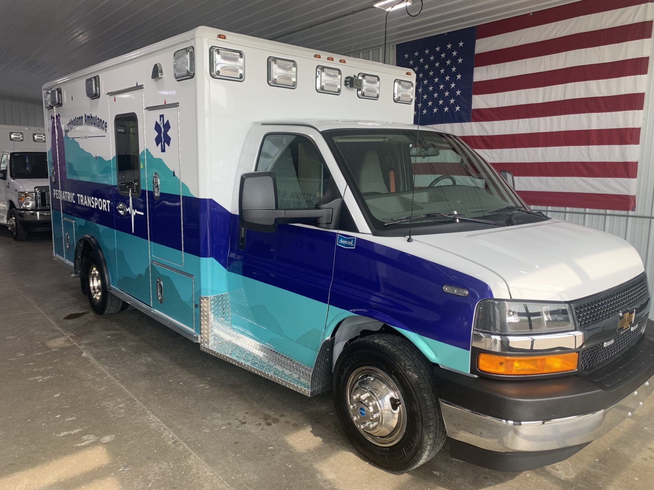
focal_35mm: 26
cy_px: 245
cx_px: 327
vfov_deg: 53.1
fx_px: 491
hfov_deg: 67.3
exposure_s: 1/122
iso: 25
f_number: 1.8
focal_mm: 4.25
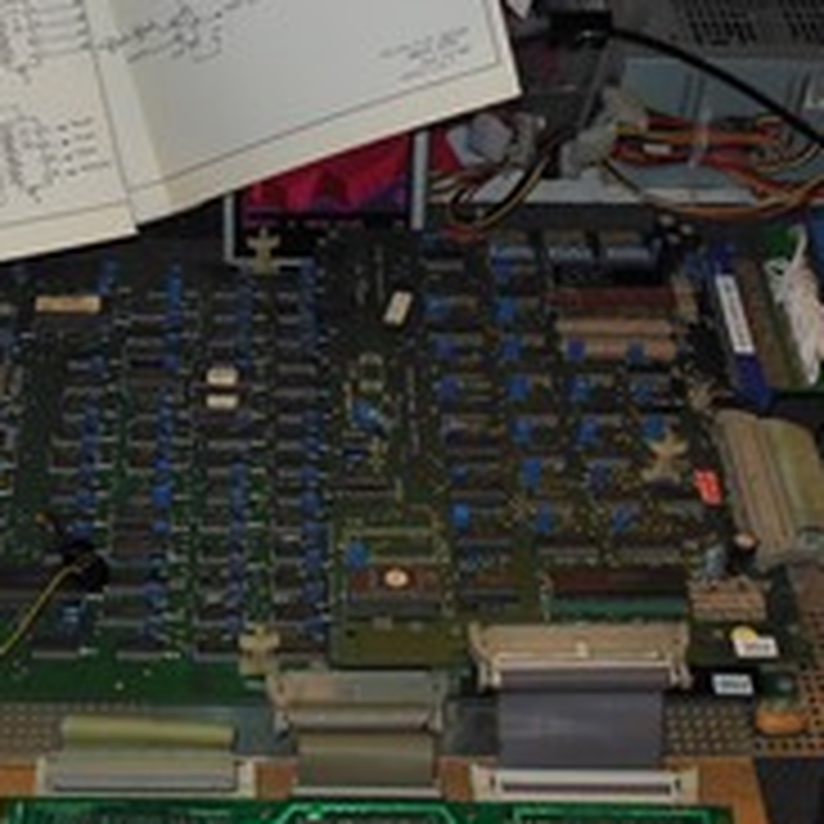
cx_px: 324
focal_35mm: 54
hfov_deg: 31.5
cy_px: 351
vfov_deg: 31.6
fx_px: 1454
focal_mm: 4.5
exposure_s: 1/25
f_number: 3.2
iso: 125
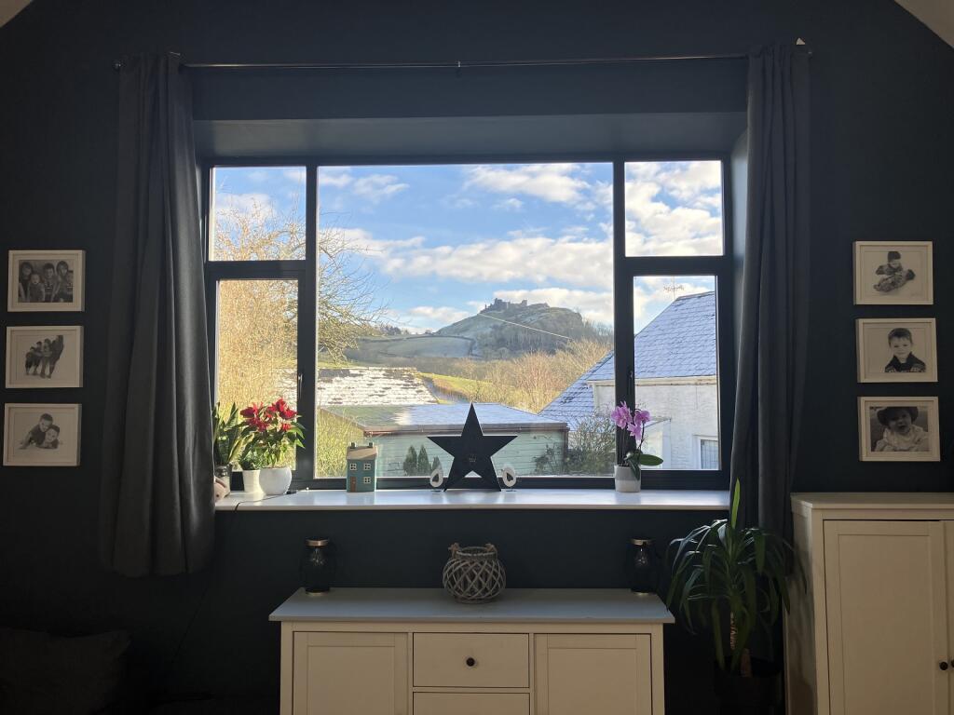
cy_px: 358
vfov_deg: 49.7
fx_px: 772
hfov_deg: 63.4
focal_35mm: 28
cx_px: 477
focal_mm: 3.99
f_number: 1.8
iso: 32
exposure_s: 1/486
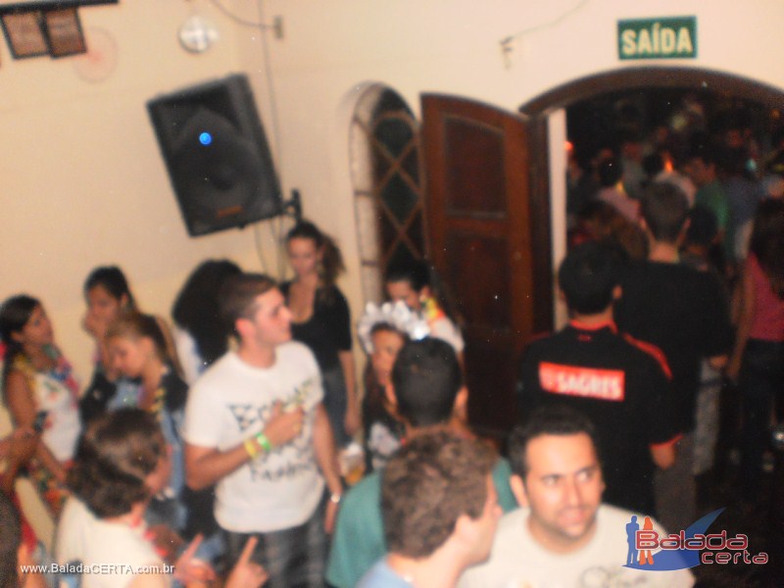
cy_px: 294
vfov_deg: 39.7
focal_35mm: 36
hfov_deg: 51.4
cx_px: 392
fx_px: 815
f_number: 3.1
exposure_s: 1/30
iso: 500
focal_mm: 6.3
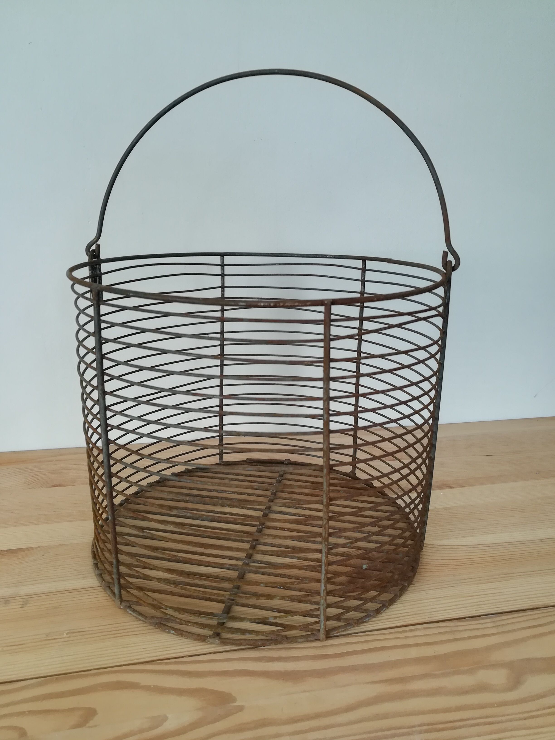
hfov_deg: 53.1
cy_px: 370
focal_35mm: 26
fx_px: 556
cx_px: 278
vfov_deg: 67.3
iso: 80
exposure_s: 1/33.3
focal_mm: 3.83
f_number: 2.2
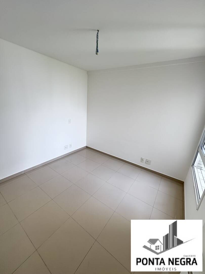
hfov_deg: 85.7
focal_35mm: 14
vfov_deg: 102.1
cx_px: 102
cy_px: 137
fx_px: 111
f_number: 2.2
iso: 80
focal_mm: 2.22
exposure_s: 1/99
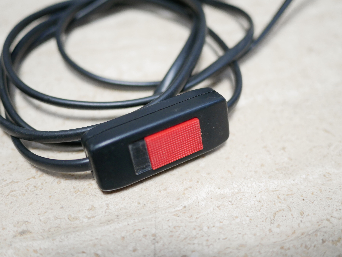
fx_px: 395
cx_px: 171
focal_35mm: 40
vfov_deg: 36.0
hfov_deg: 46.8
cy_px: 128
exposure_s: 1/60
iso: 500
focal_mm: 20
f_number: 1.7
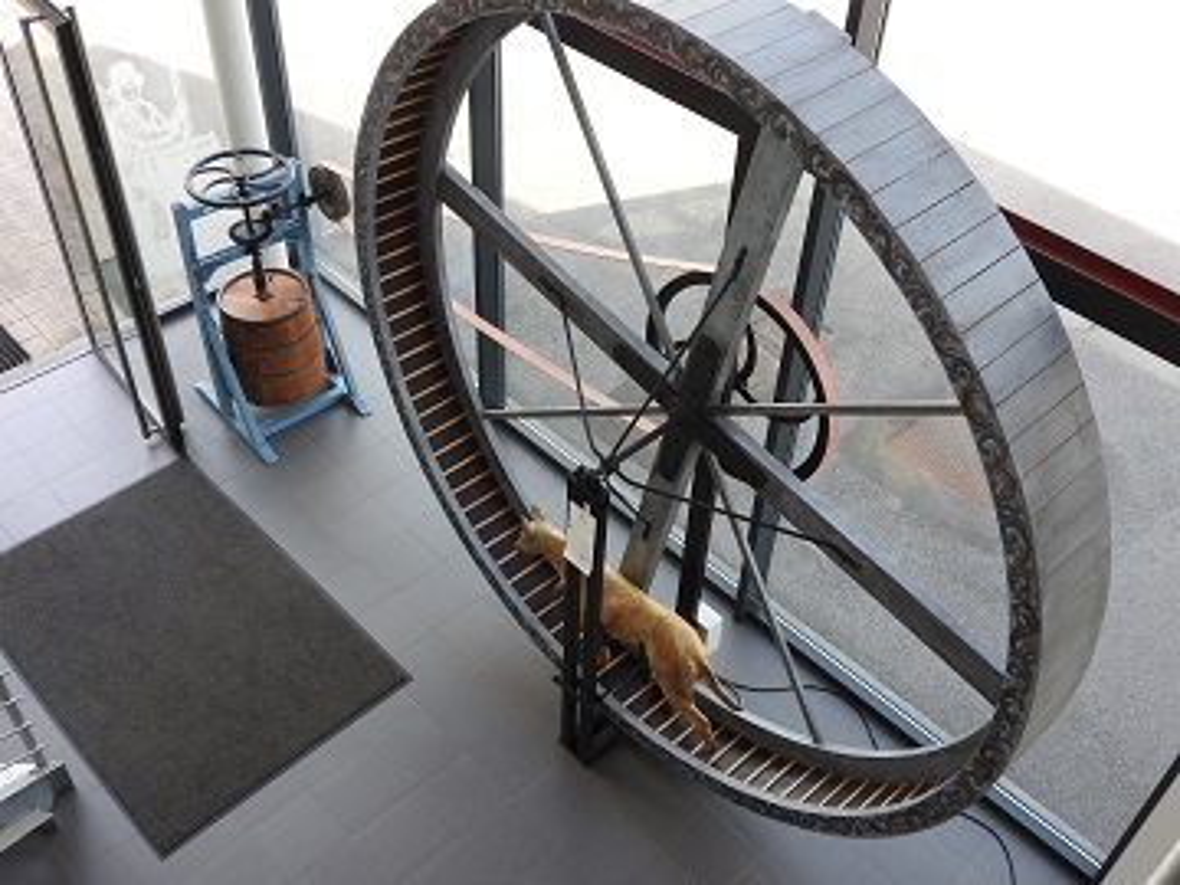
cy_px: 442
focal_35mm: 35
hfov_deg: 52.6
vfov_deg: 40.7
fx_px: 1193
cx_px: 590
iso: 100
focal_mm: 6.3
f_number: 3.8
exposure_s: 1/100
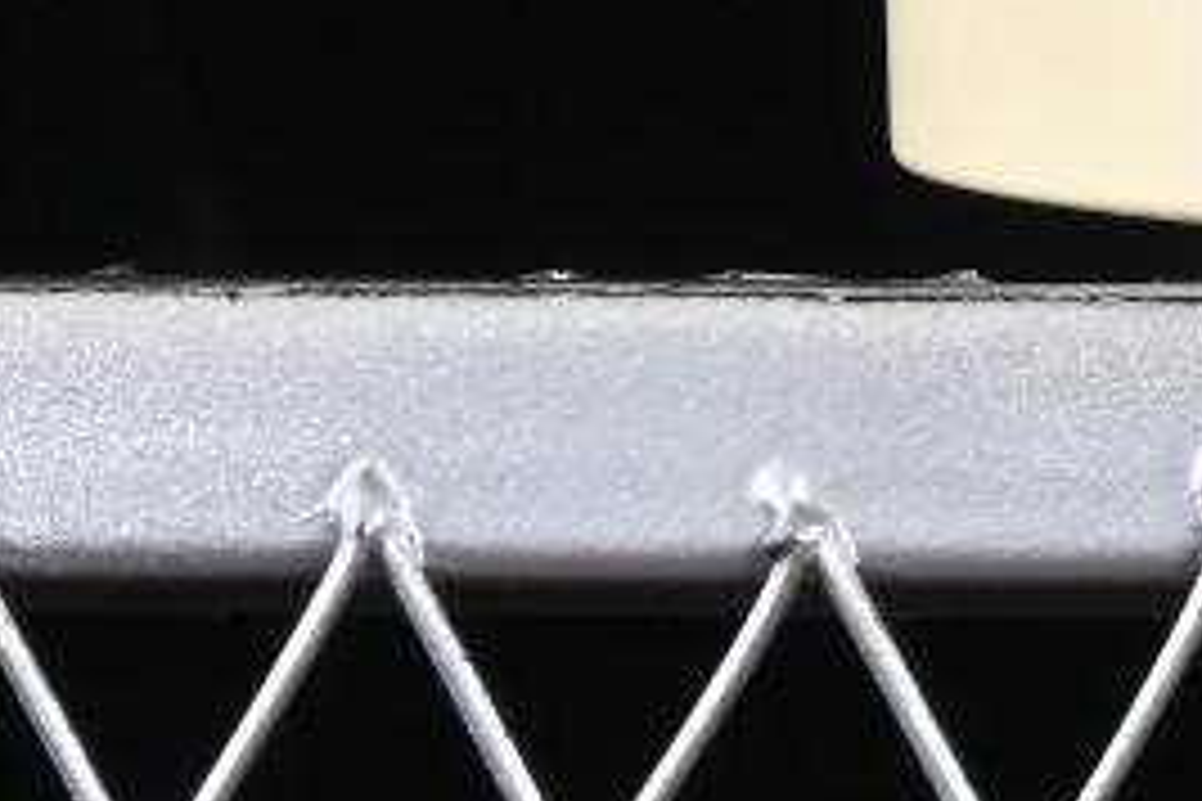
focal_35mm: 450
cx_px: 3525
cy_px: -1112
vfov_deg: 3.0
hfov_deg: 4.4
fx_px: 15024
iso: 160
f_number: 6.3
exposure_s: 1/60
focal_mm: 50
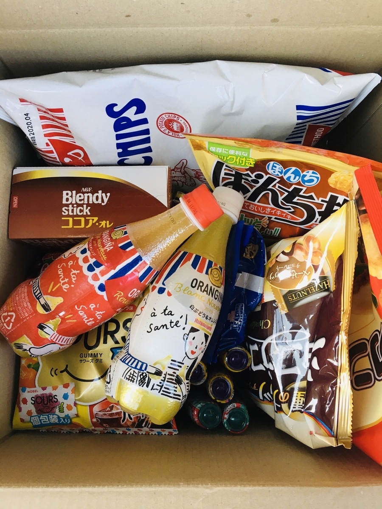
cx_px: 191
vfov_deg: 61.7
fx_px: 427
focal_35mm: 29
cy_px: 254
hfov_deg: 48.2
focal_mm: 4.15
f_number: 2.2
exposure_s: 1/30
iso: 32
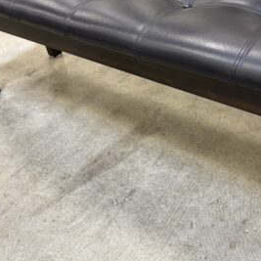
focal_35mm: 43
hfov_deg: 39.0
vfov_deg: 38.9
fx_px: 367
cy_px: 98
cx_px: 159
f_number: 1.6
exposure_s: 1/60
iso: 250
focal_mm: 5.96
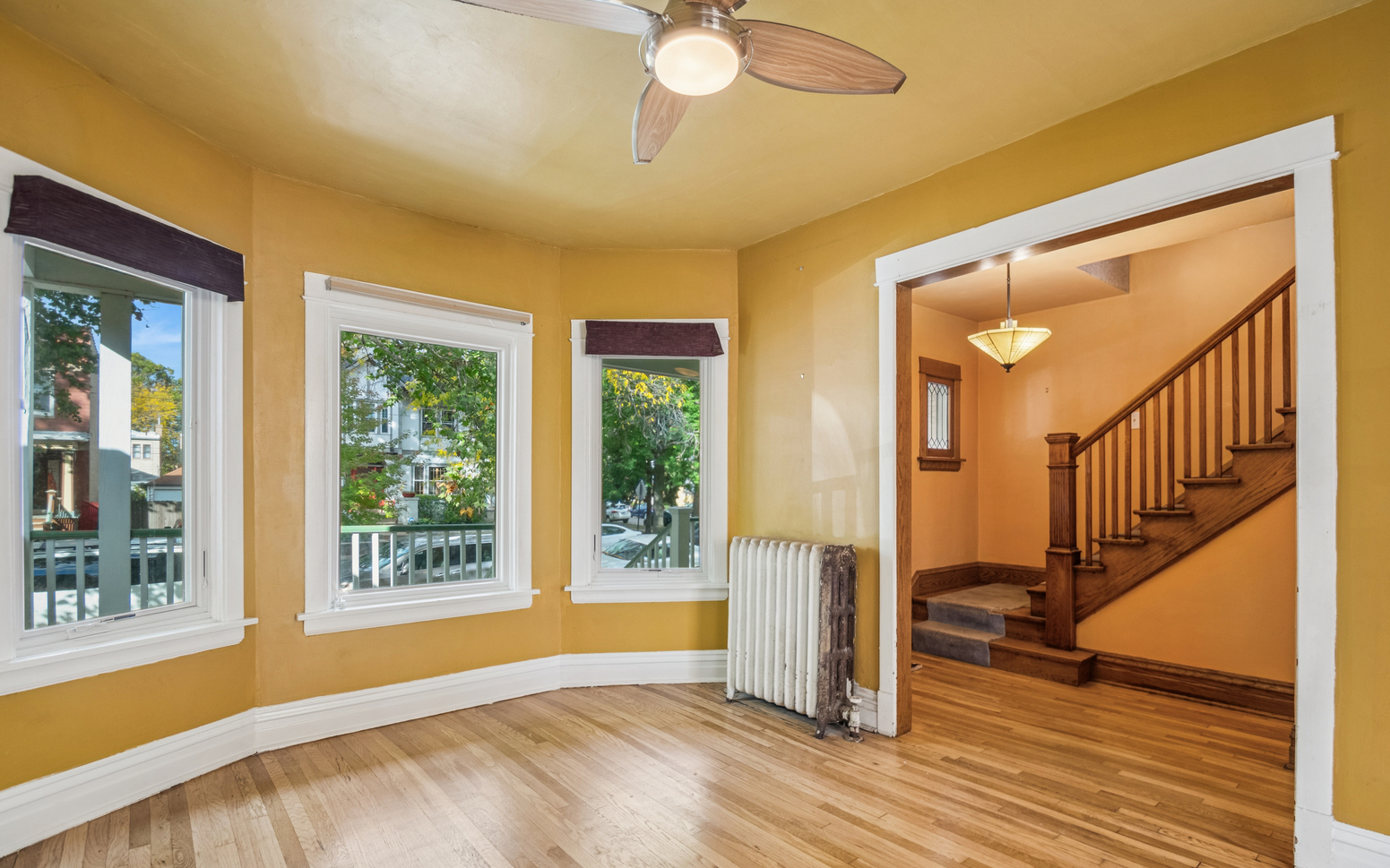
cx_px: 666
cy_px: 482
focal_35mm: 16
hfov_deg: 97.8
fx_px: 606
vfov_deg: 71.0
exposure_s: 1/13
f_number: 8
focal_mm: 10
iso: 400
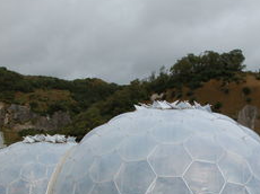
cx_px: 165
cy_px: 134
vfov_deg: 23.8
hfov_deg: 31.6
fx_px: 458
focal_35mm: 61
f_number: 6.3
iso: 100
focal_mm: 8.9
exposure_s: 1/363
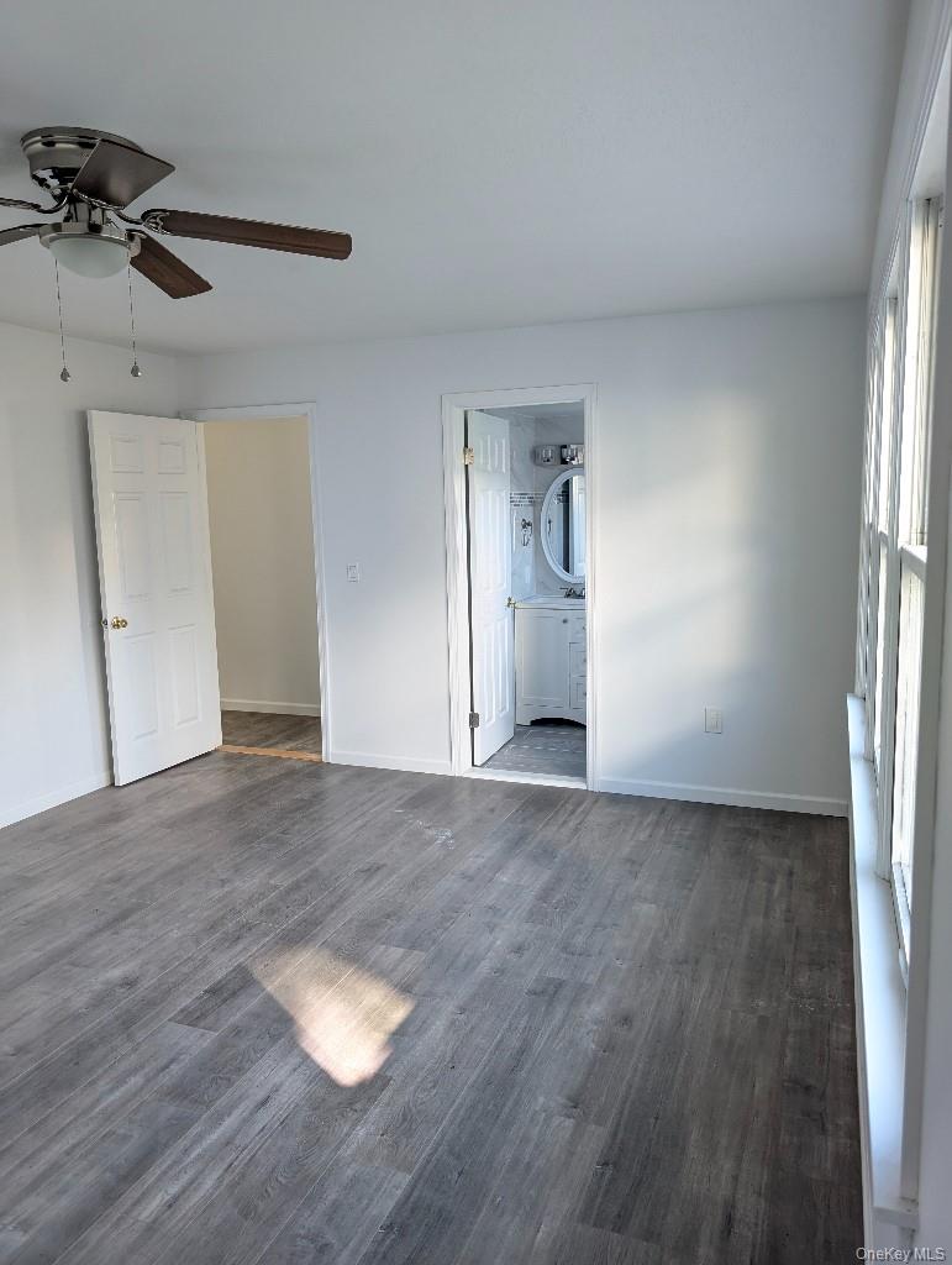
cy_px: 632
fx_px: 878
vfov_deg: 71.5
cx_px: 476
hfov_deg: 56.9
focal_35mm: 24
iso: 304
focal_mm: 6.9
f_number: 1.68
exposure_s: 1/60
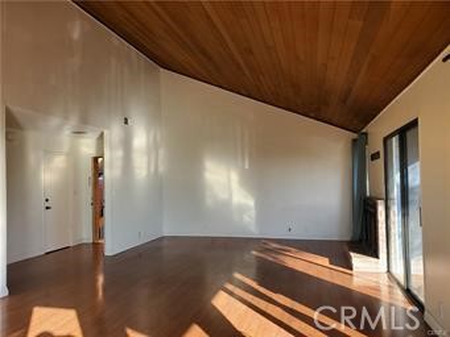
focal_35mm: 26
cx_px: 225
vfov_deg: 53.1
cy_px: 168
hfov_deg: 67.3
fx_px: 338
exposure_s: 1/186
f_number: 2.4
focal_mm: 4.3
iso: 50
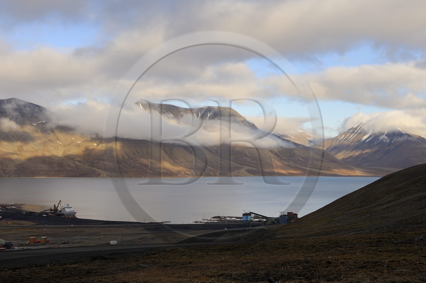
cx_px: 213
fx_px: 591
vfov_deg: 26.9
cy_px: 142
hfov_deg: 39.6
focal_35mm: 50
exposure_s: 1/160
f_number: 11
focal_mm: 50
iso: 200
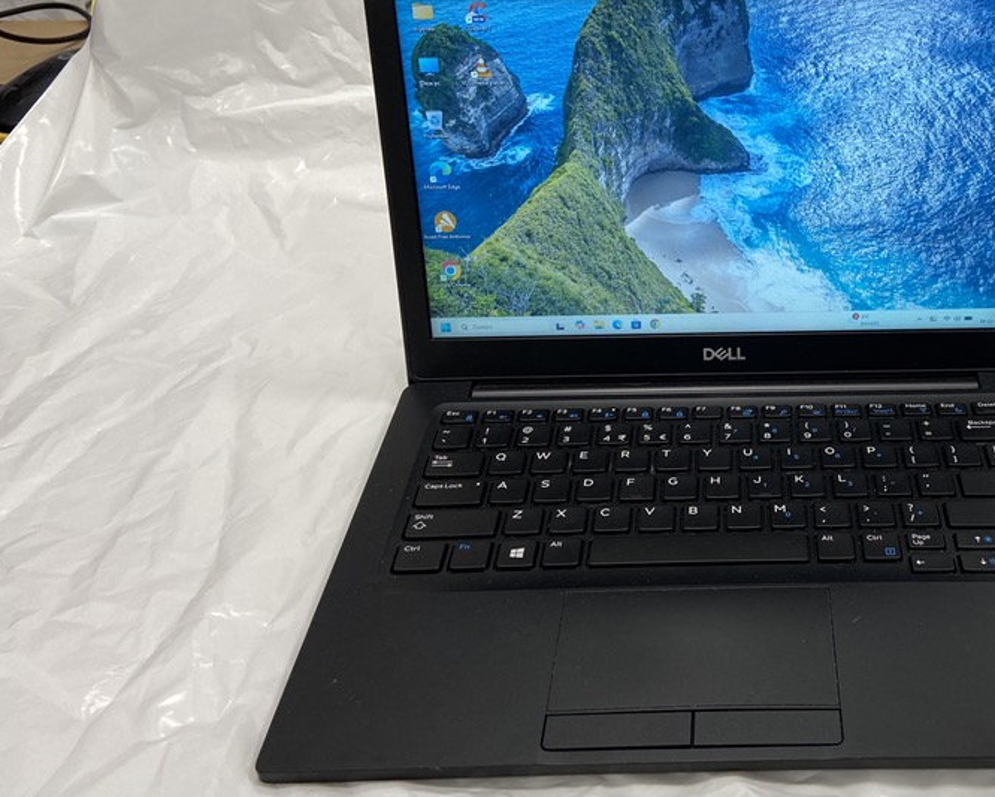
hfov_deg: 45.2
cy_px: 321
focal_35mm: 39
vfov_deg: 38.1
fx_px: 1149
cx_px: 750
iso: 64
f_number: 1.8
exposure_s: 1/100
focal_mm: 4.25
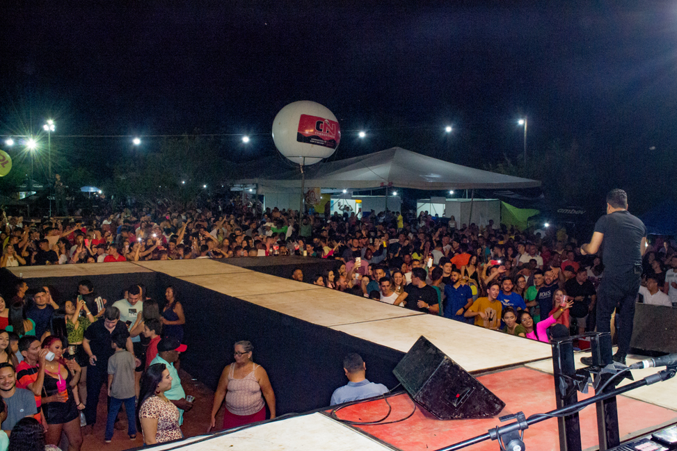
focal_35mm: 37
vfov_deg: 36.0
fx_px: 696
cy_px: 228
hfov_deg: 51.9
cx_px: 344
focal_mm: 24
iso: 3200
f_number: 13
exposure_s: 1/60
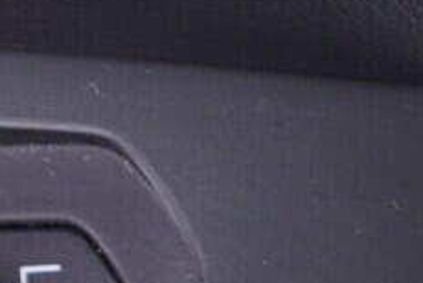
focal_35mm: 225
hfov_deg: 8.4
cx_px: -590
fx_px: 2647
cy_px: 340
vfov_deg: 6.1
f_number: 2.8
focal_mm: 24
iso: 400
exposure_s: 1/40
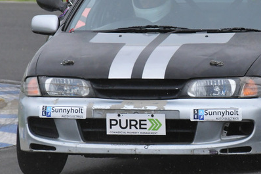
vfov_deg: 0.9
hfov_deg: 1.4
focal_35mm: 1509
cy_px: 54
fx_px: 10935
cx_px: 186
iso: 2500
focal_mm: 500
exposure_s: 1/640
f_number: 10
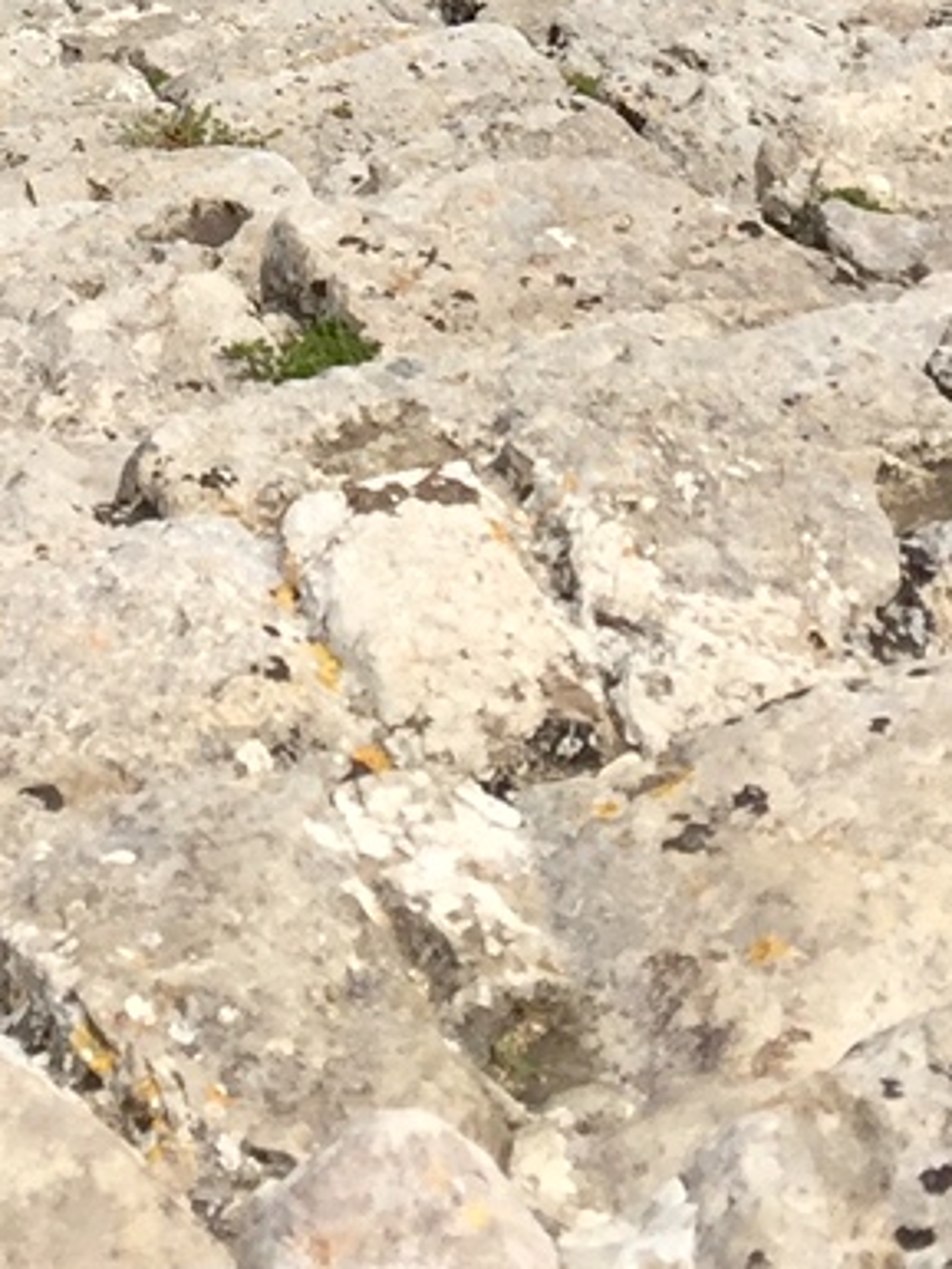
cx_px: 0
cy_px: -986
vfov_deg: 14.2
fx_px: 4508
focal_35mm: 123
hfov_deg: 11.9
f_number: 2.2
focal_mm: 4.15
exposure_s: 1/2326
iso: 32
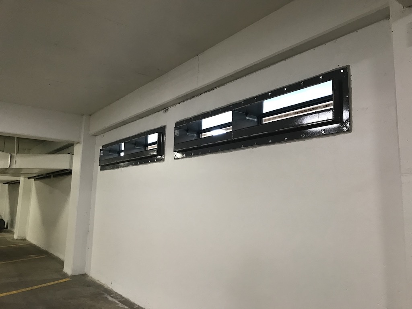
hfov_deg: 63.4
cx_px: 206
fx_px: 333
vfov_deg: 49.7
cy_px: 154
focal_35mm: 28
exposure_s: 1/16
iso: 50
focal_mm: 3.99
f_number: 1.8
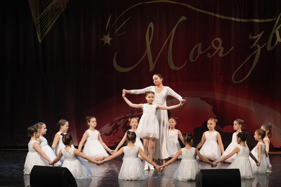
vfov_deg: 10.1
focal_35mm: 136
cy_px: 94
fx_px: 1062
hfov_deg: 15.1
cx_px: 140
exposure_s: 1/400
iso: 2000
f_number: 2.8
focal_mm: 136
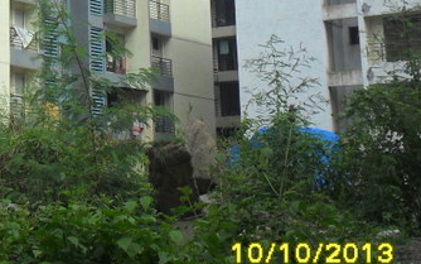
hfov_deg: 20.7
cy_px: -53
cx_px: -73
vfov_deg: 13.5
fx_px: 1079
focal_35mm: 94
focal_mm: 6.6
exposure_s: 1/1000
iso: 100
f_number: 4
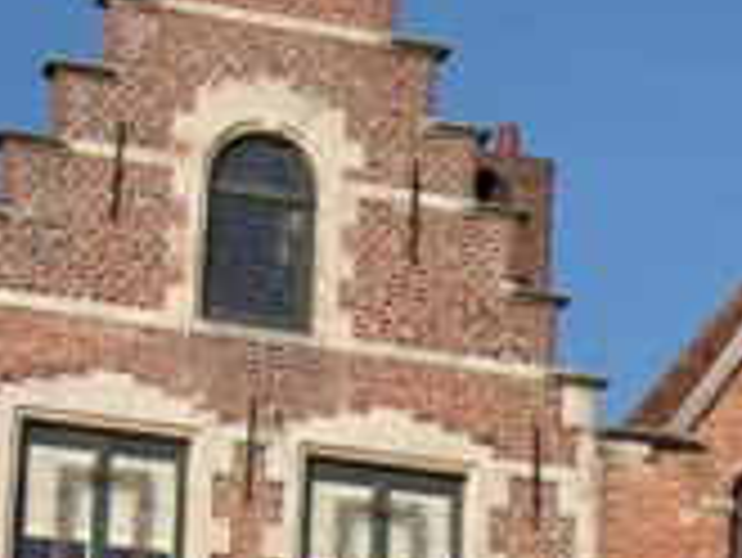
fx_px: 3947
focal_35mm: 184
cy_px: 792
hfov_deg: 10.5
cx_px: 989
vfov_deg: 7.9
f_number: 4.8
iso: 100
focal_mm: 8
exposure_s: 1/1149
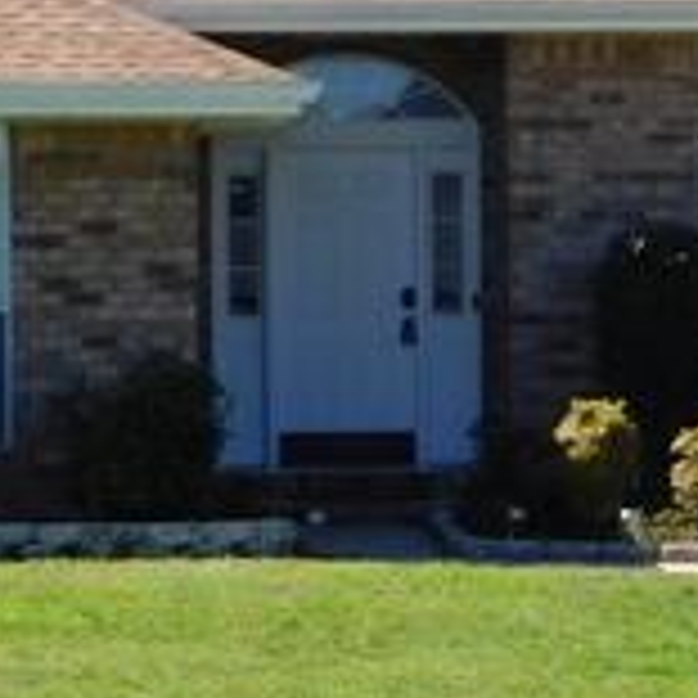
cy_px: 302
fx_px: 3741
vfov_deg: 10.7
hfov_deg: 10.6
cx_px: 621
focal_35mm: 164
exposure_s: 1/1000
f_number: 3.5
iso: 125
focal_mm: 6.3
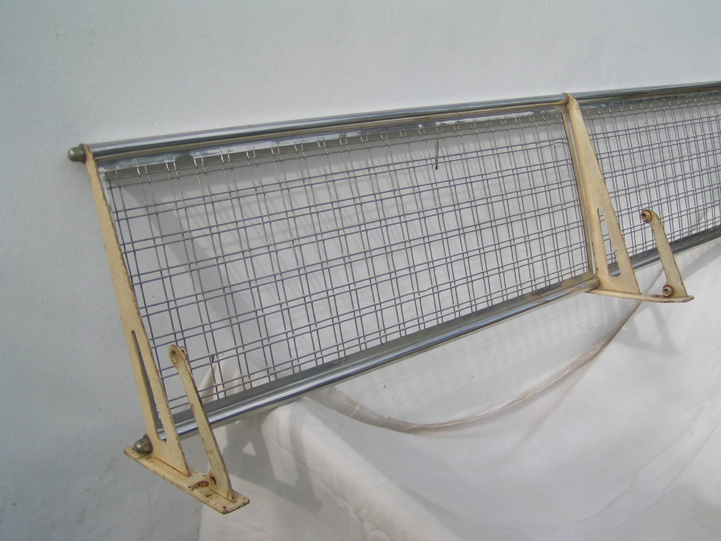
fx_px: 791
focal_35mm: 38
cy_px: 270
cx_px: 360
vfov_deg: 37.7
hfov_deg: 49.0
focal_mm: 5.8
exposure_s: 1/1000
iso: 50
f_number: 3.2
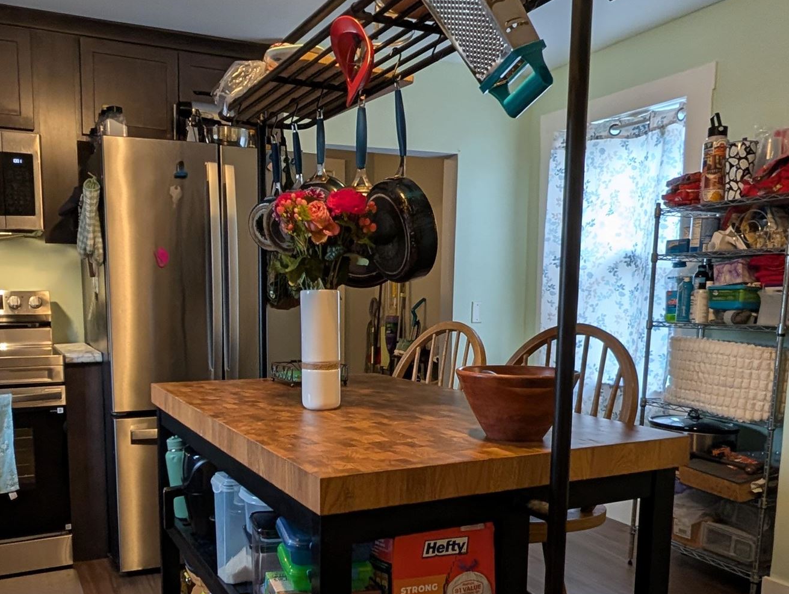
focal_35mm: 28
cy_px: 381
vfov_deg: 49.2
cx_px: 314
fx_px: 639
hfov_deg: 62.8
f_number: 1.7
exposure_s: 1/30
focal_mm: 2.02
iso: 111
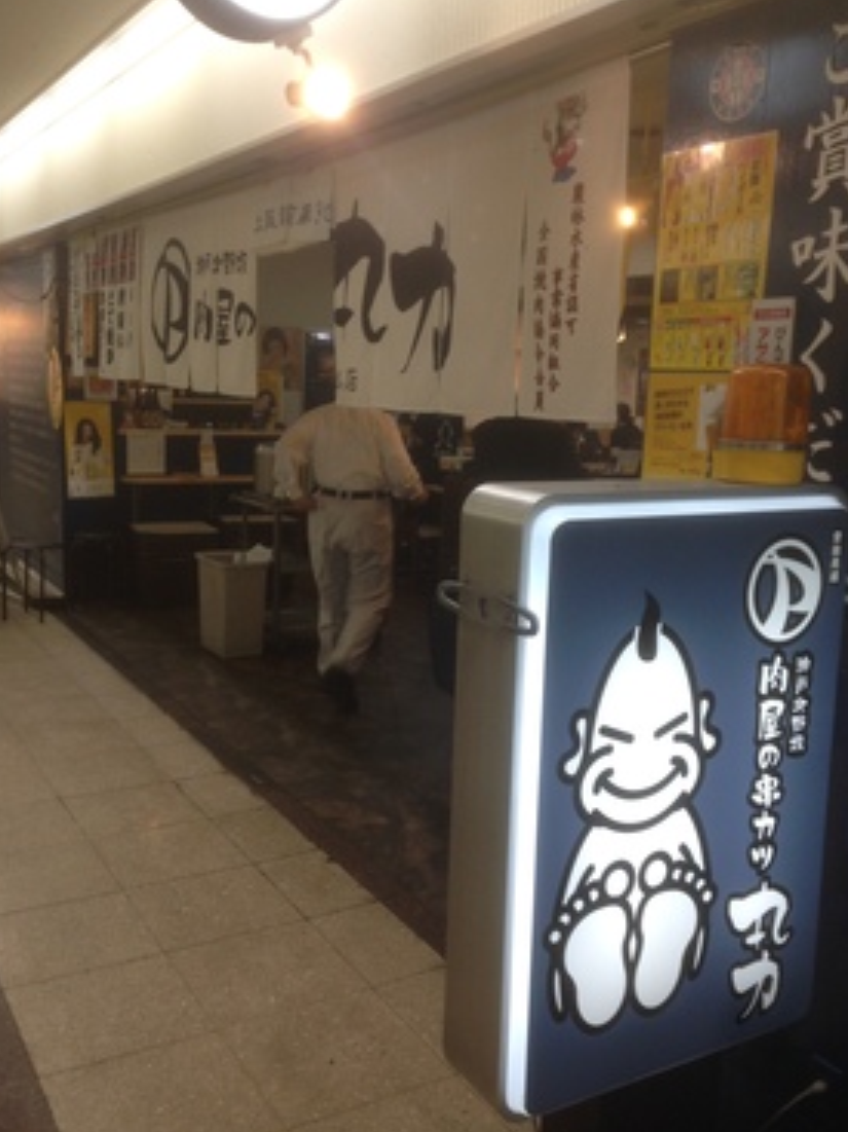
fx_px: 1177
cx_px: 441
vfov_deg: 51.4
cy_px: 574
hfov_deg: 39.6
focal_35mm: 36
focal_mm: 4.12
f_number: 2.4
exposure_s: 1/30
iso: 50
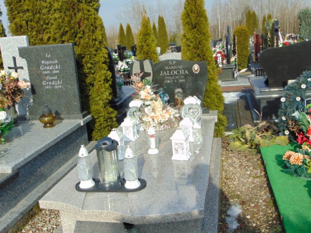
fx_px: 350
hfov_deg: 47.9
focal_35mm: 39
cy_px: 116
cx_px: 156
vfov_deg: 36.8
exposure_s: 1/200
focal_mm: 6.9
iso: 80
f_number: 8.5
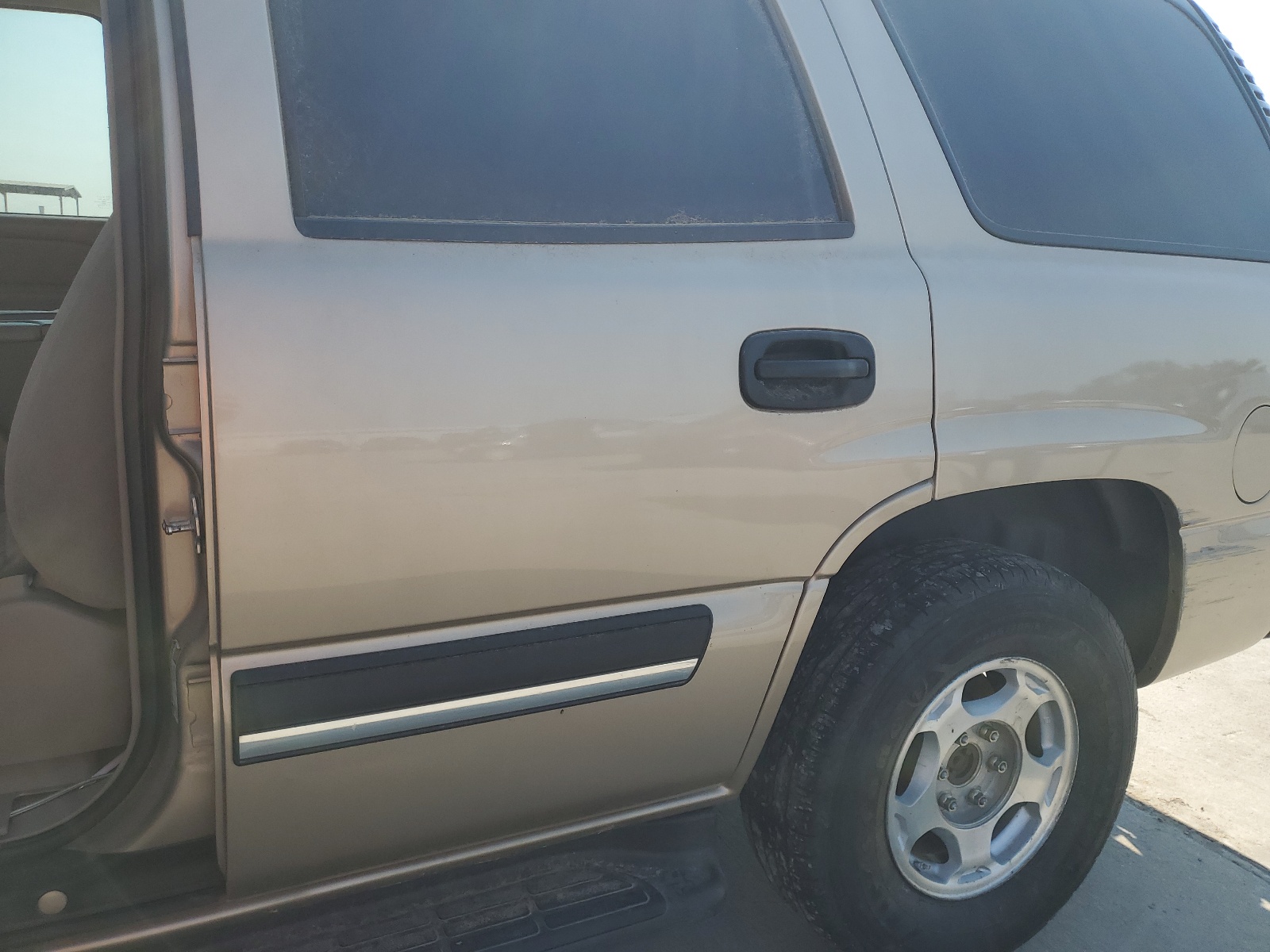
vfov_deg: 53.1
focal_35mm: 26
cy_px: 476
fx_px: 954
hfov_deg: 67.3
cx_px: 635
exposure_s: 1/1667
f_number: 1.5
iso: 50
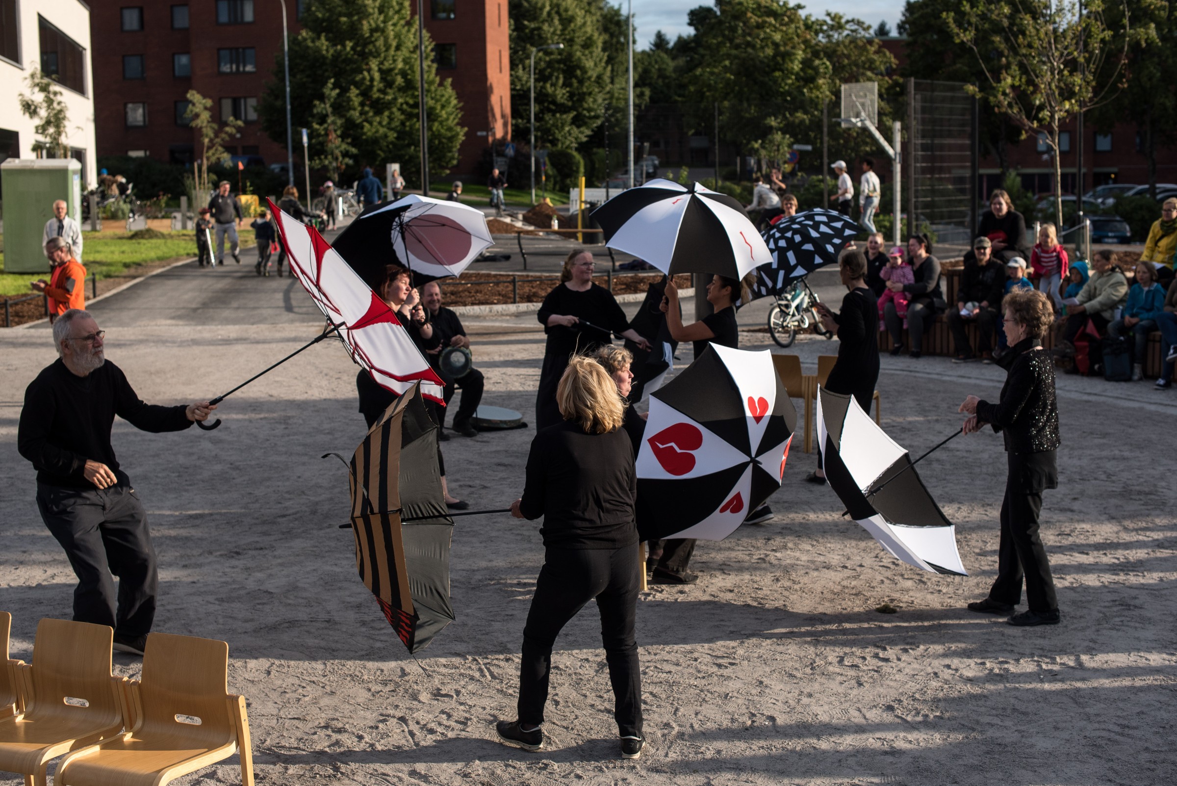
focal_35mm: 50
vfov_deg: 27.0
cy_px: 393
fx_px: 1635
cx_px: 588
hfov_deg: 39.6
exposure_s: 1/1600
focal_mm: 50
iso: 200
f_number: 5
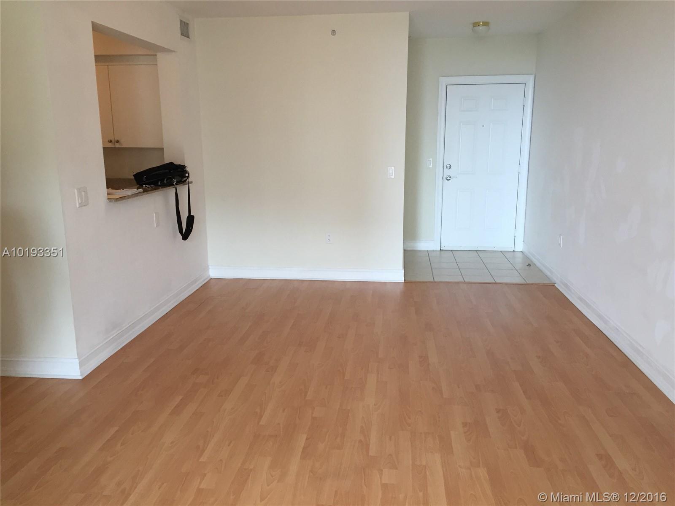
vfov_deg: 48.2
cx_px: 338
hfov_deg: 61.7
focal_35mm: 29
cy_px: 253
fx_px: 565
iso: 40
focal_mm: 4.15
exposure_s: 1/30
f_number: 2.2
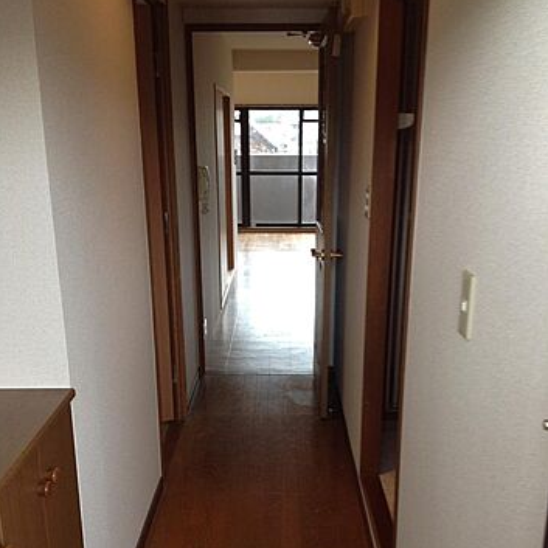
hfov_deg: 40.0
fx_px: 752
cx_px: 273
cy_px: 365
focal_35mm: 42
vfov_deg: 39.6
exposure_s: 1/24
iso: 80
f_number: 2.4
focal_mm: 4.28
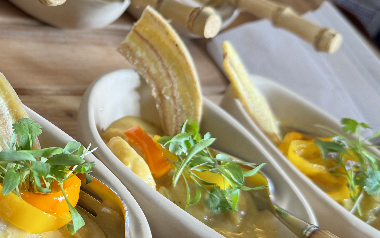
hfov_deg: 38.4
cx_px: 64
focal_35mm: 50
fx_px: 518
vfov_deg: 25.8
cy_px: 141
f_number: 1.78
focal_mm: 6.76
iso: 200
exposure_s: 1/118
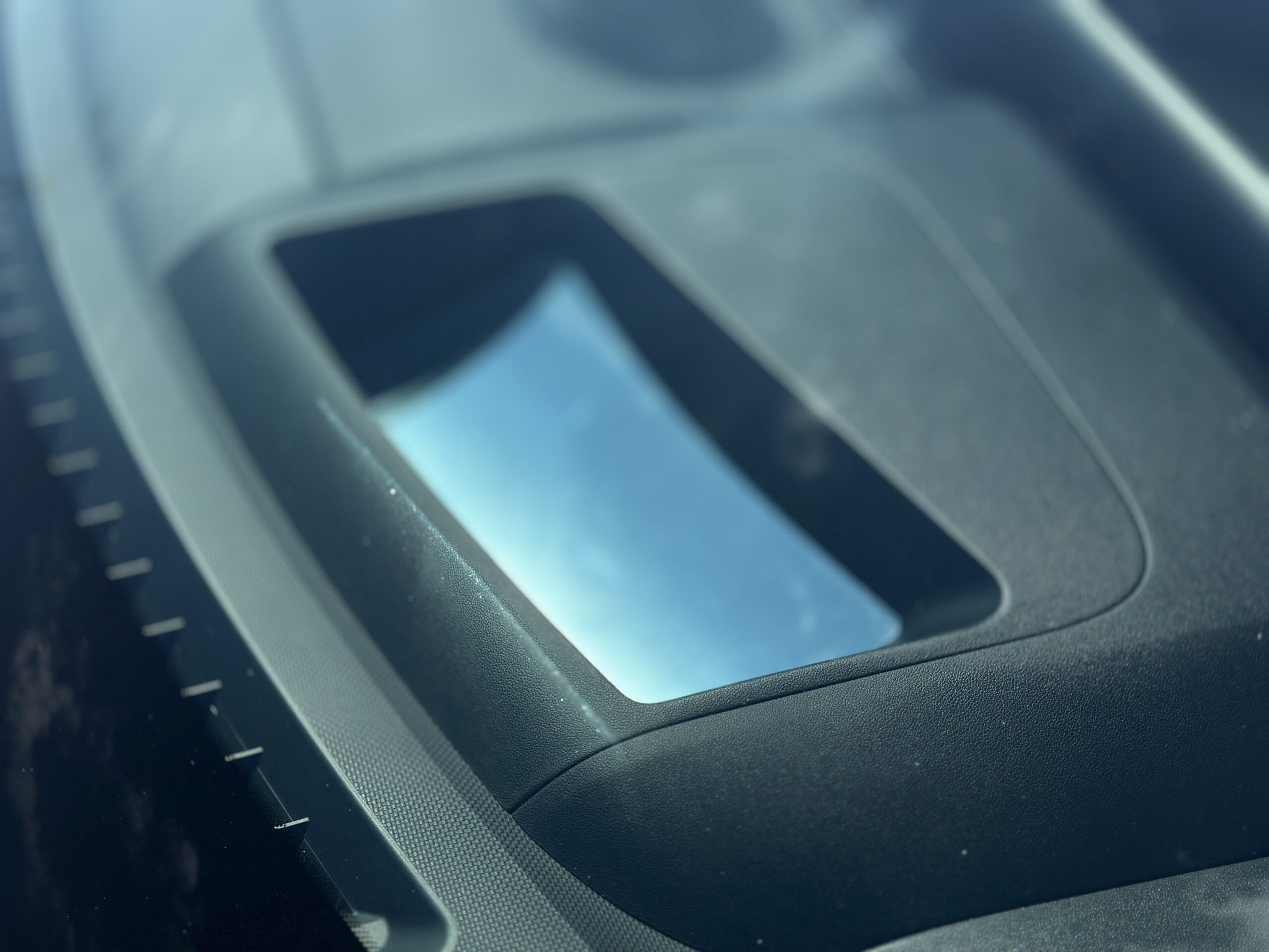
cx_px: 634
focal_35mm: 48
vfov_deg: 30.3
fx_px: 1760
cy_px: 476
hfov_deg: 39.7
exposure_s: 1/7092
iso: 100
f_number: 1.78
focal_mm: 6.86
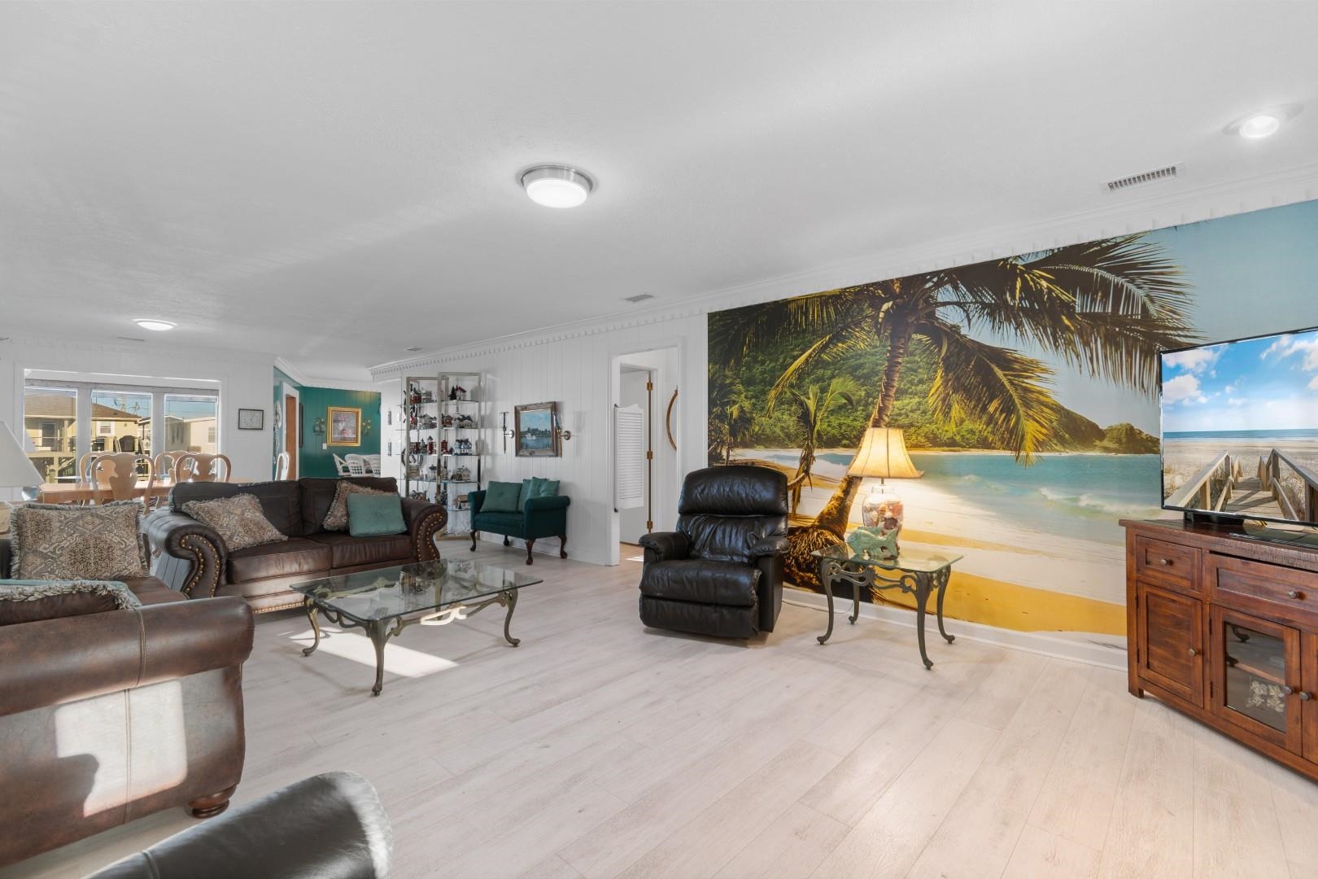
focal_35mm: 15
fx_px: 549
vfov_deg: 77.3
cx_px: 659
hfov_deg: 100.4
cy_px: 440
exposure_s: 1/3
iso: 100
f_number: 4.5
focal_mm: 10
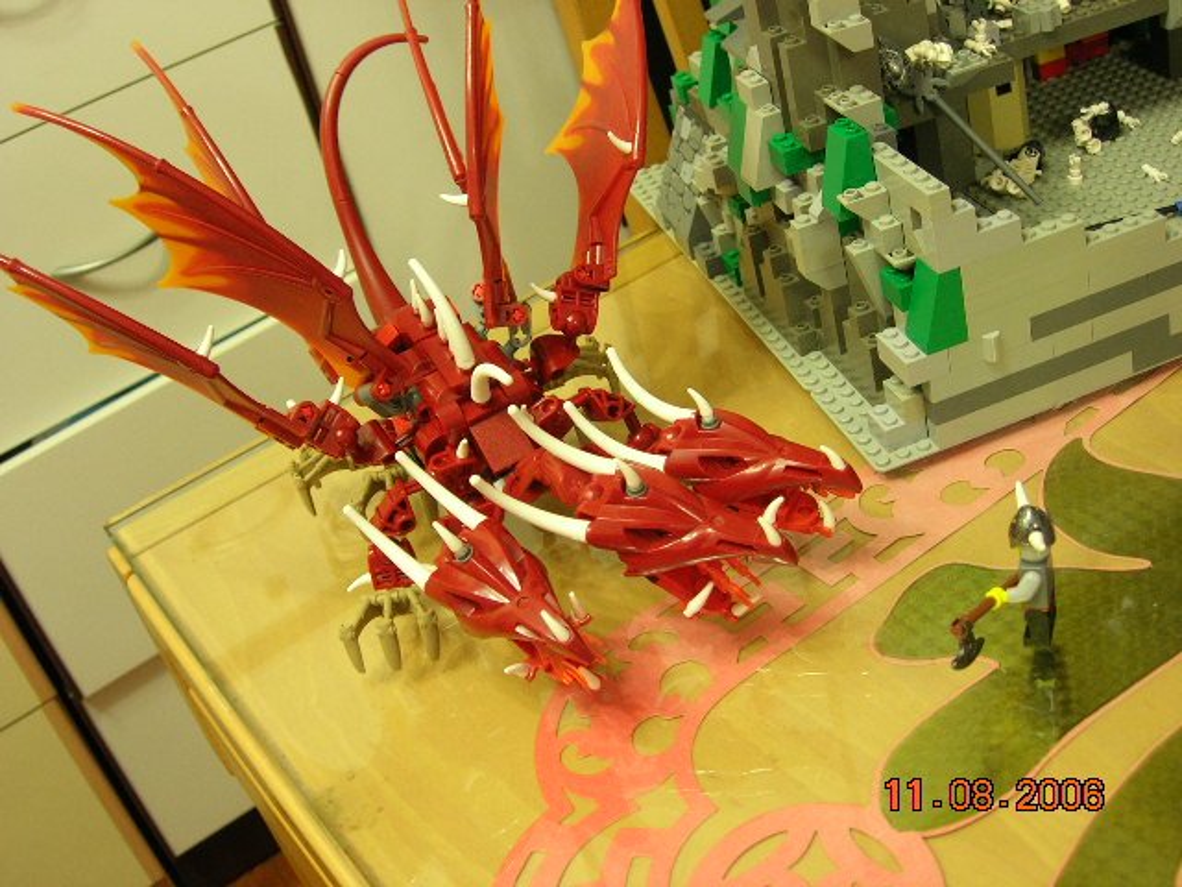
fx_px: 1400
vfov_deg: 35.1
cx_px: 591
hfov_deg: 45.8
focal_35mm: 41
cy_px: 444
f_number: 2.9
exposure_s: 1/3.8
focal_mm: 8.5
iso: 91
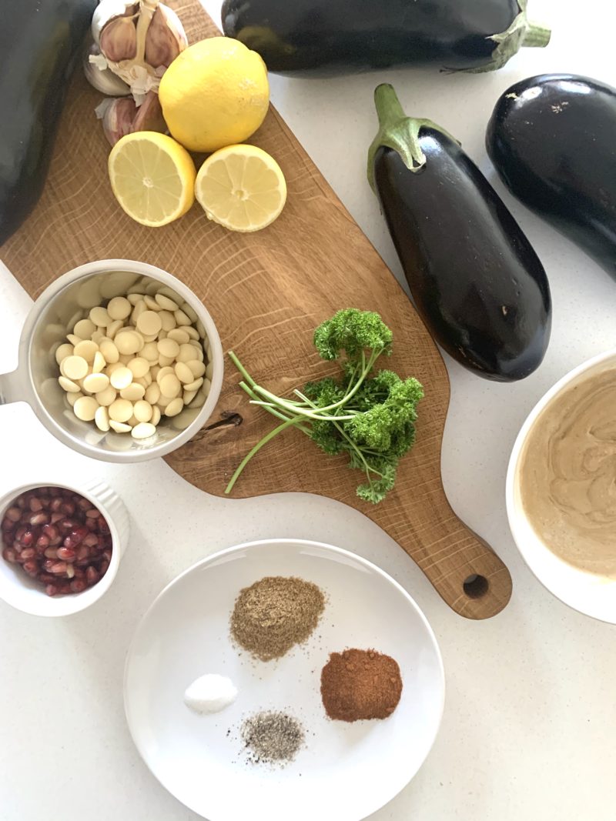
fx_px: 617
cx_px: 308
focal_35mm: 26
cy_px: 410
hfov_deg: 53.1
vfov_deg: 67.3
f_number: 1.8
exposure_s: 1/60
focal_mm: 4.25
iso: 400
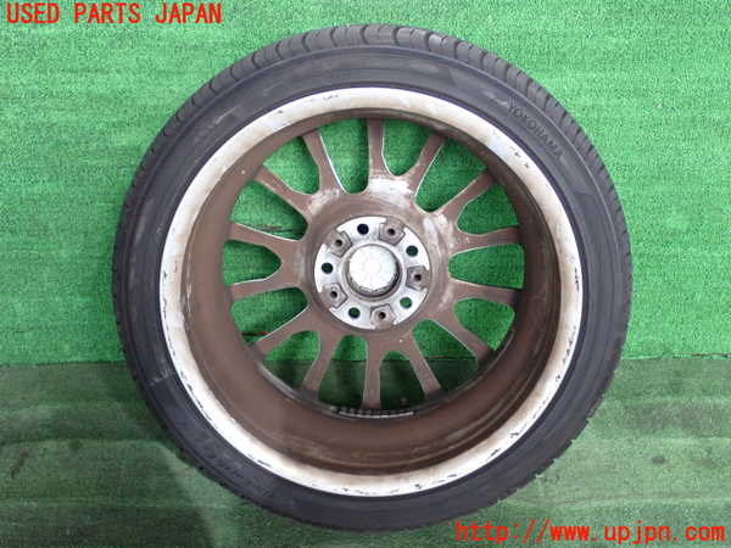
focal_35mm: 47
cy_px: 274
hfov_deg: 40.4
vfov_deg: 30.9
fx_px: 993
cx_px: 366
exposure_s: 1/125
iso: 400
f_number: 3.1
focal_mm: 8.4
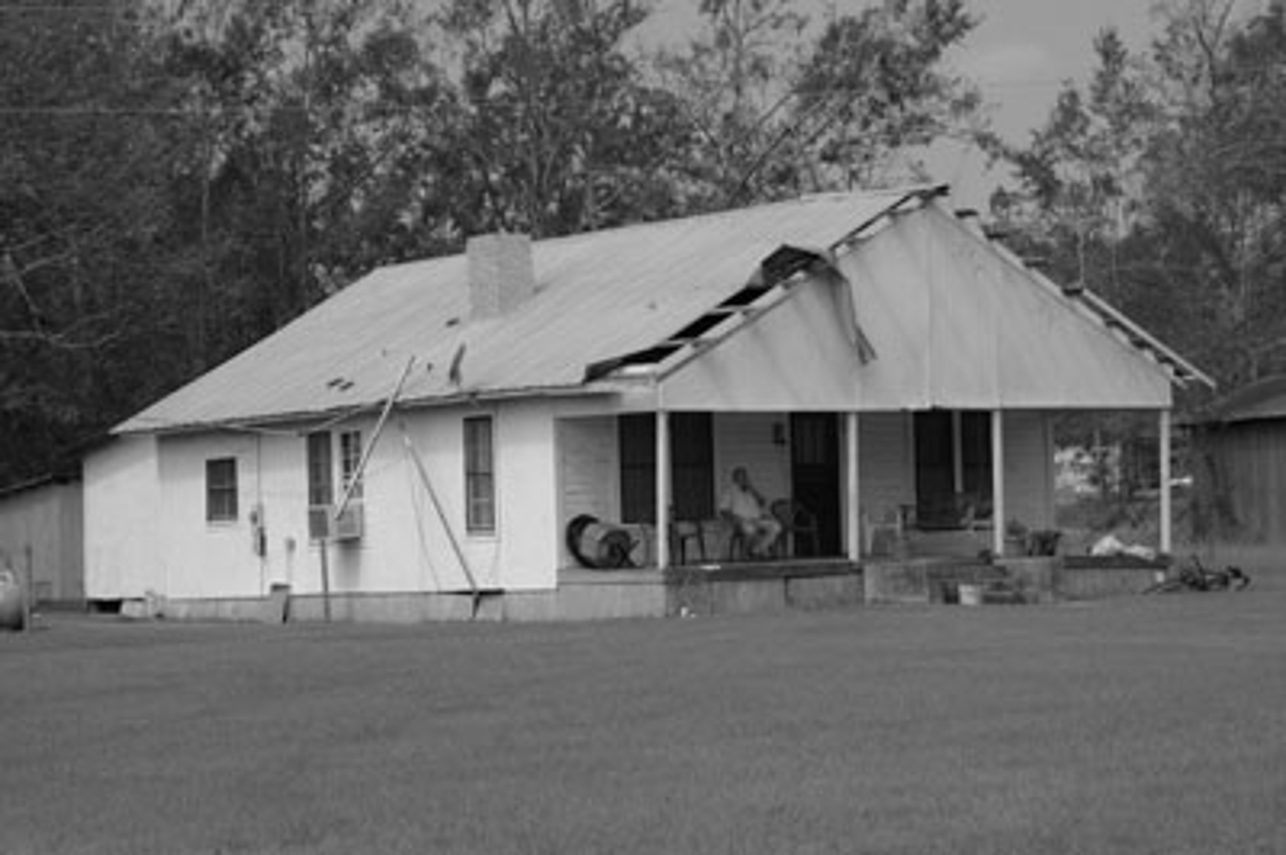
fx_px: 3748
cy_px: 428
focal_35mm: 105
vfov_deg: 13.0
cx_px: 643
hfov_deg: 19.5
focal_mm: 70
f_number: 10
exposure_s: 1/400
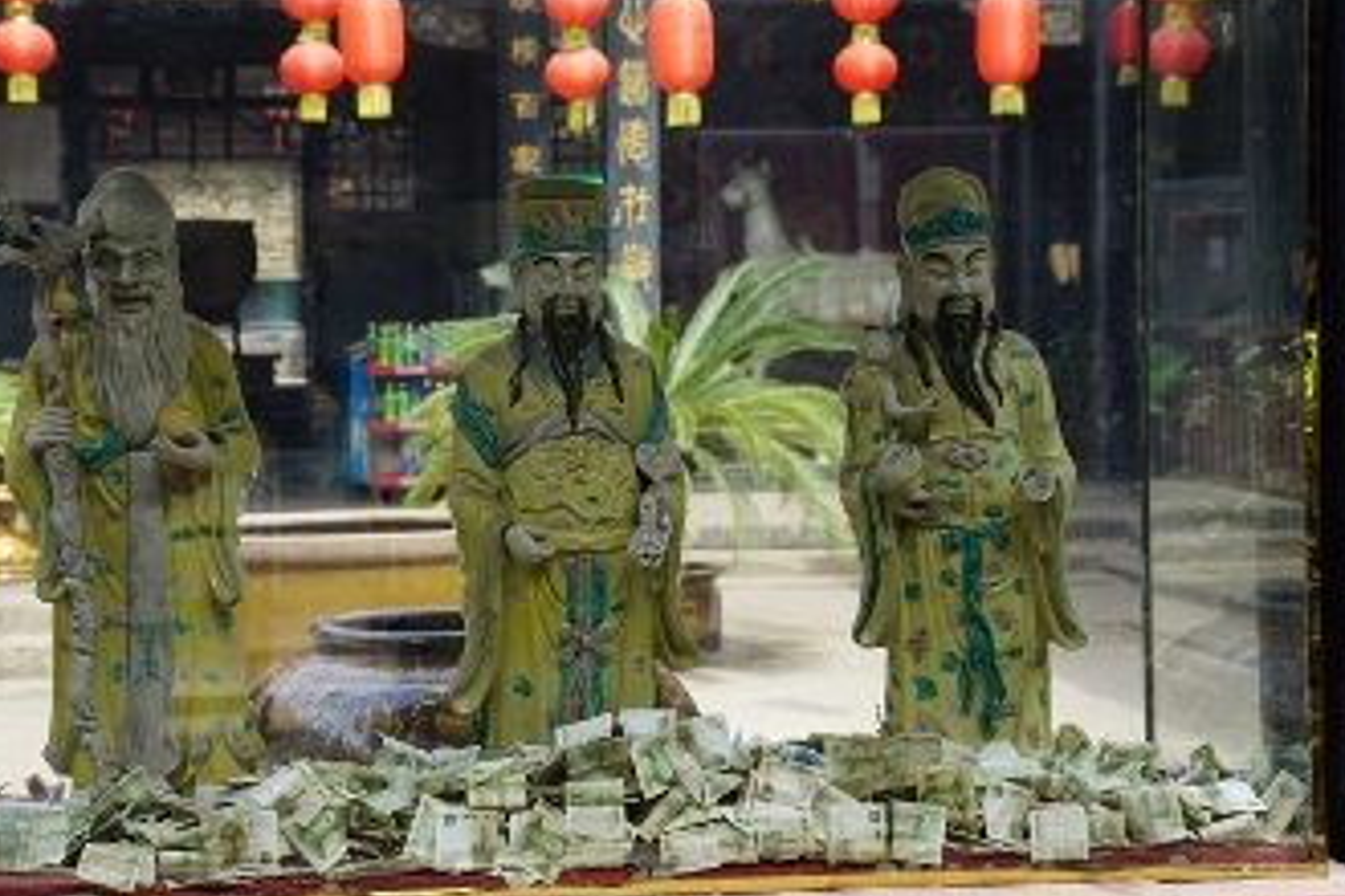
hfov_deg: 22.4
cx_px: 595
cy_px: 430
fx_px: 3400
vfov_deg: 15.0
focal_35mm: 91
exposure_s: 1/100
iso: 100
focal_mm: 50
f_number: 6.3
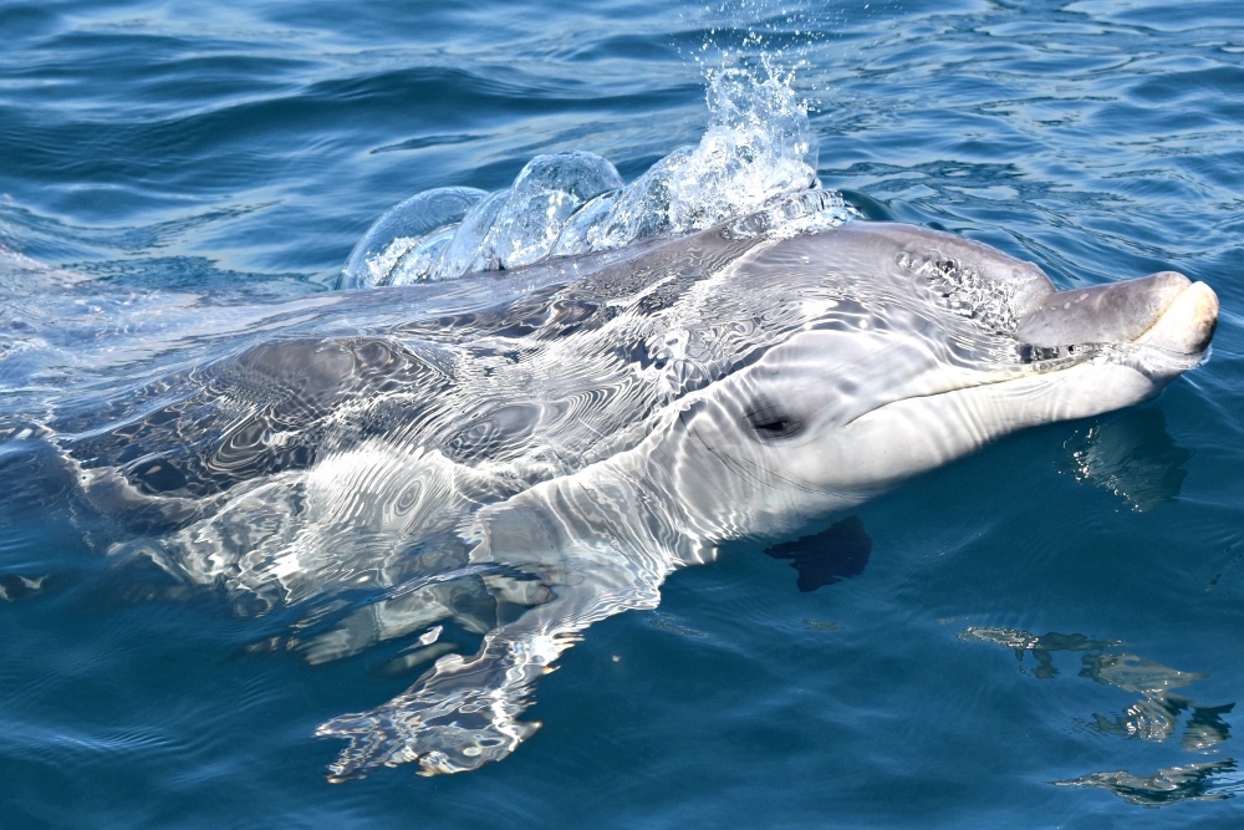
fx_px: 7776
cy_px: 415
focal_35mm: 225
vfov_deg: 6.1
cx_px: 622
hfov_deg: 9.1
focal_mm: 150
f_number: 5.6
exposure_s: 1/1600
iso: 400
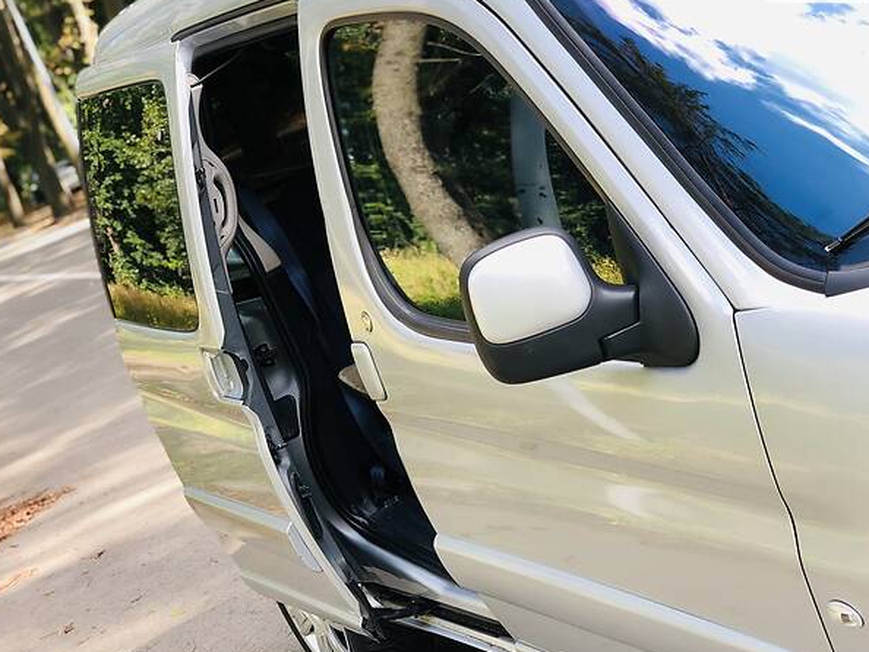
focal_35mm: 70
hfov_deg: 27.8
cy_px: 361
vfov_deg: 21.0
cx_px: 405
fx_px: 1758
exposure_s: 1/120
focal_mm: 6
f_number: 2.4
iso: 20
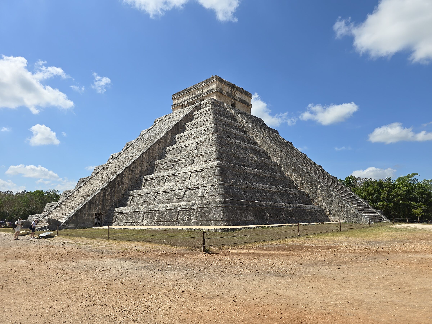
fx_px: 287
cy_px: 162
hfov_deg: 73.9
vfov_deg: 58.9
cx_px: 216
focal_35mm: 23
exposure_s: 1/1218
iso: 12
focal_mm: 6.3
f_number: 1.7
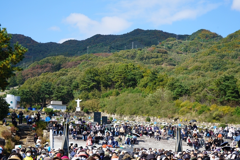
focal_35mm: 70
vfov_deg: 19.5
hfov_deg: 28.8
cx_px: 120
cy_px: 80
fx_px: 467
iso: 100
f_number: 8
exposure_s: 1/160
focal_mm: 70
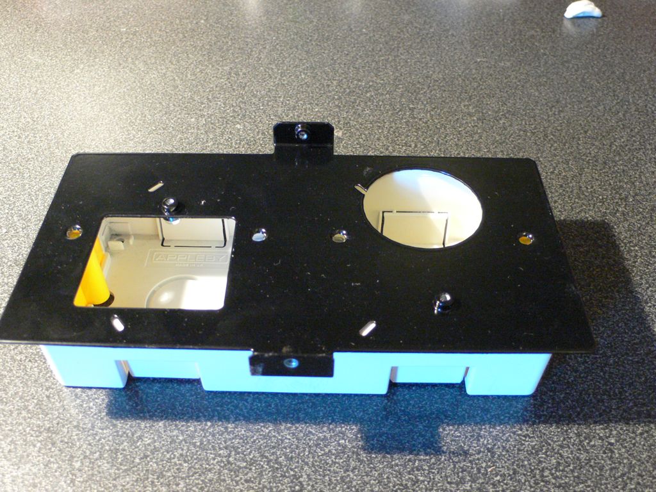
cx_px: 328
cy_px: 246
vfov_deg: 41.8
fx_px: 644
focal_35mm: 34
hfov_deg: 54.0
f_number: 2.8
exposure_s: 1/5
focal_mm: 6.3
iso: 200
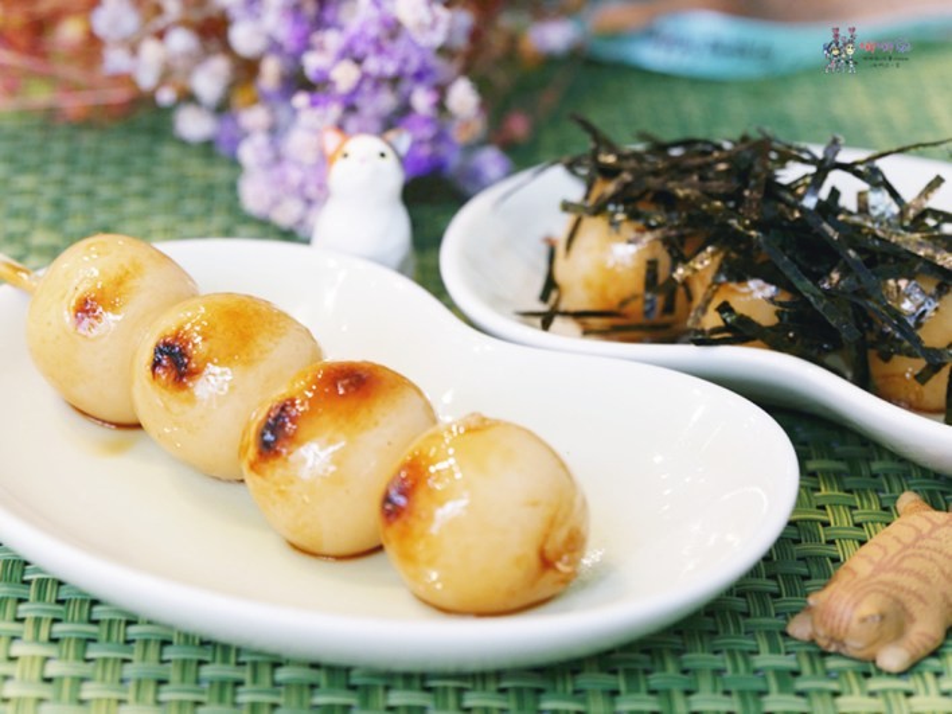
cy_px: 357
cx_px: 476
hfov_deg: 17.9
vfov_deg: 13.5
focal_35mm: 110
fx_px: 3025
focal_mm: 55
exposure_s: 1/20
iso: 200
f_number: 5.1
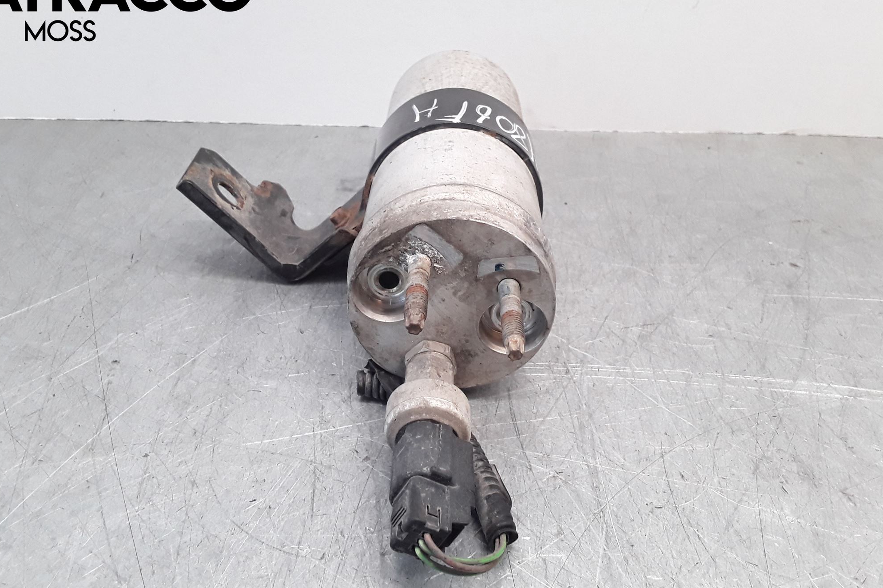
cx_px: 435
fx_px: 736
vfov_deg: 43.6
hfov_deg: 61.9
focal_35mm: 30
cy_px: 304
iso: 100
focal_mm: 2.91
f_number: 1.9
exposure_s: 1/100
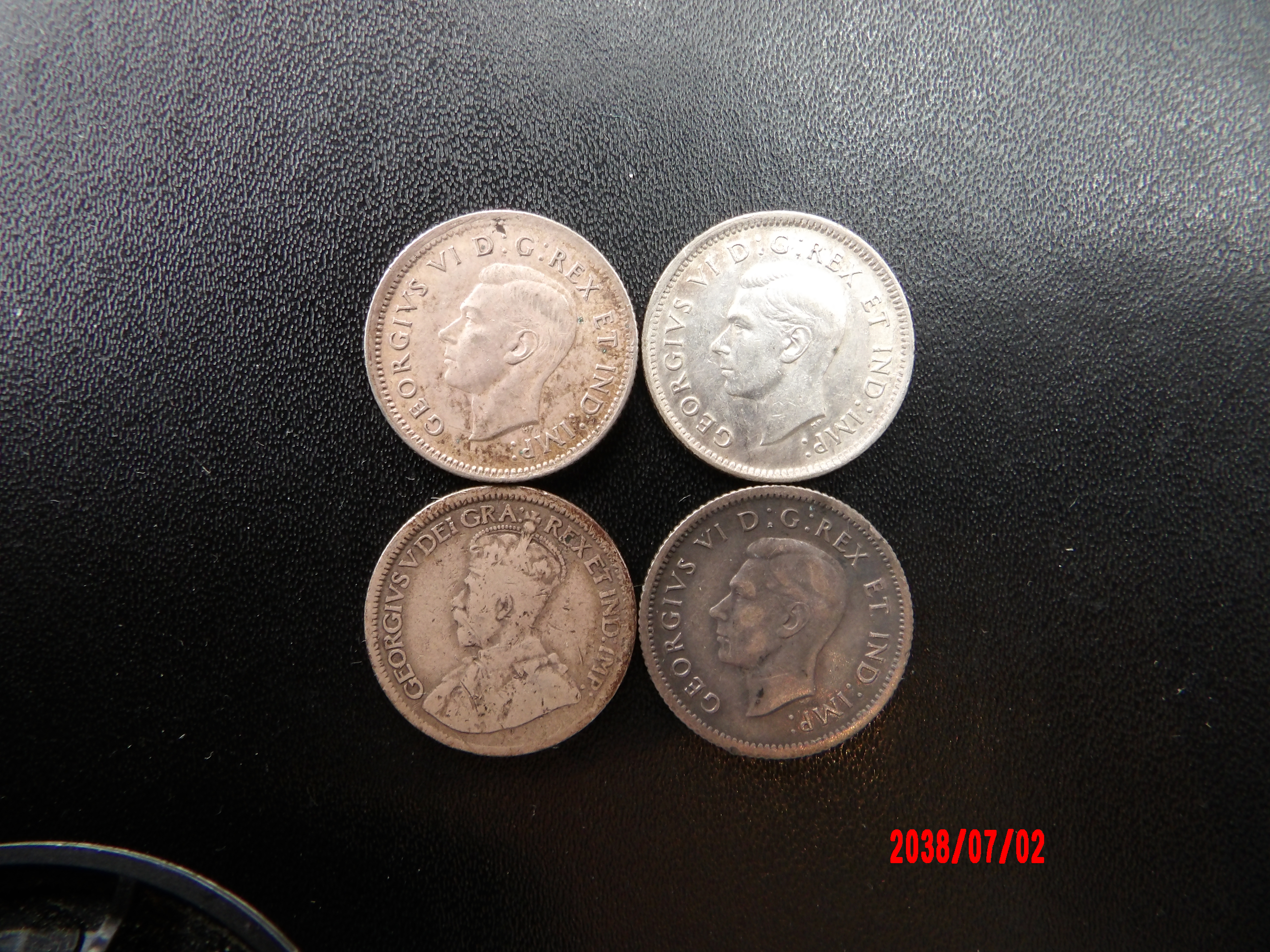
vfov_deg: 58.9
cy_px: 476
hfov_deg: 73.9
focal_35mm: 23
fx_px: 844
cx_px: 635
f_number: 4.1
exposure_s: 1/16
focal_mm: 4.2
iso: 200
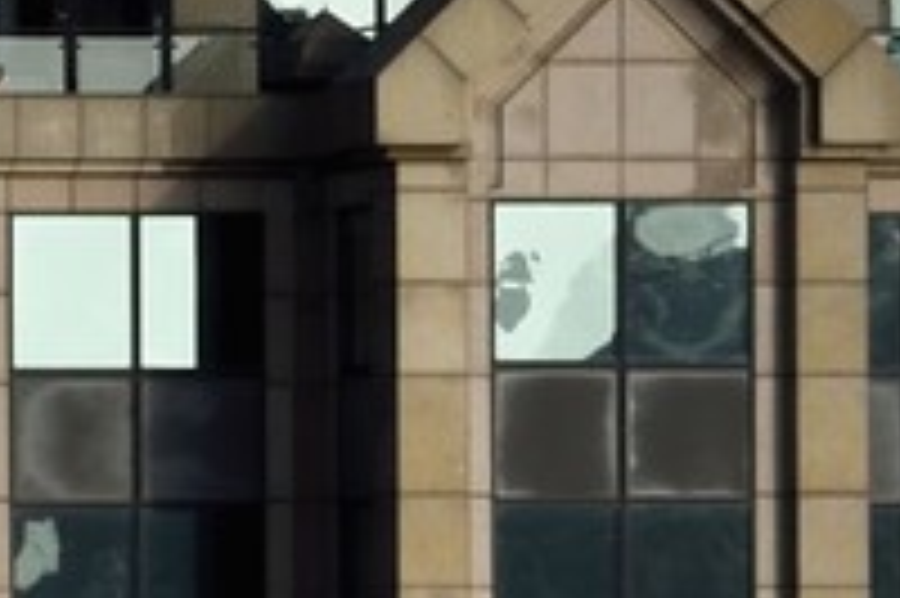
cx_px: -2367
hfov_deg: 4.9
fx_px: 9592
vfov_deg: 3.6
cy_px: 490
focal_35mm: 384
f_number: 18
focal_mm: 48
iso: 200
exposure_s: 1/250
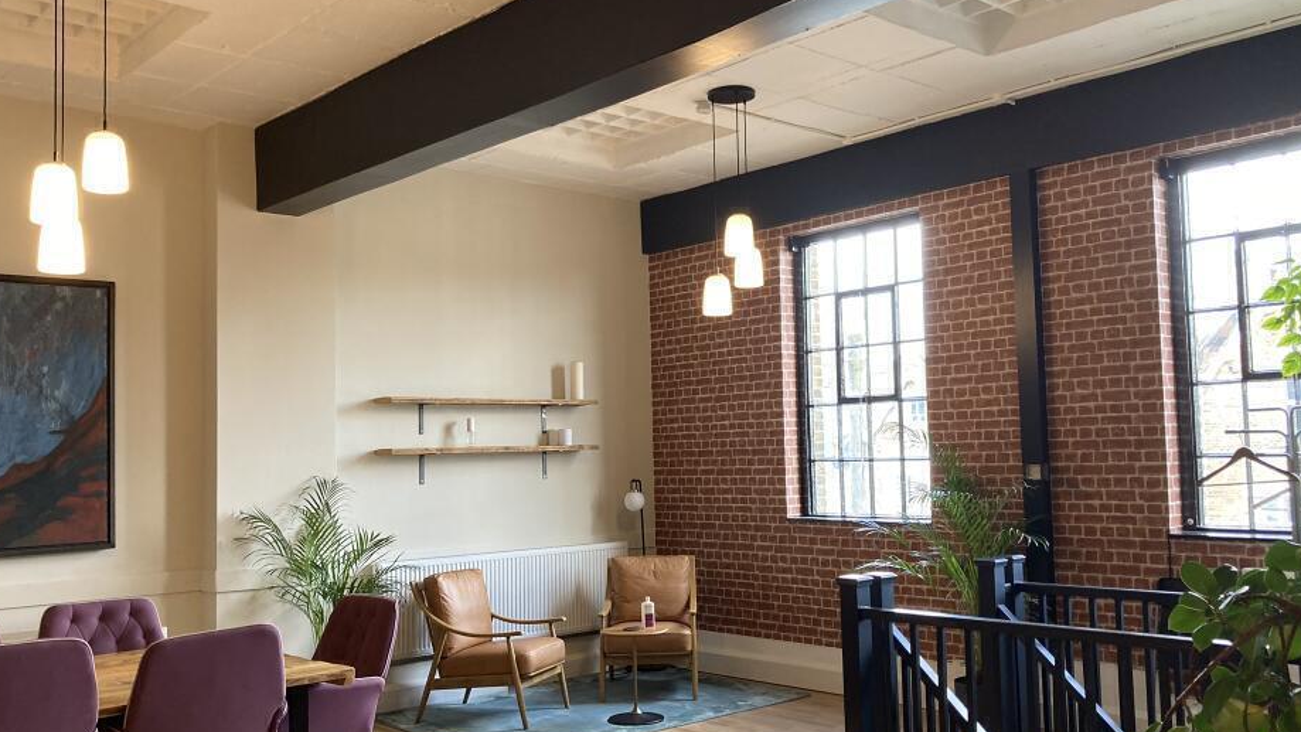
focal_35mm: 34
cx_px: 661
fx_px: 1173
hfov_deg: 58.0
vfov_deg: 34.6
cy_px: 388
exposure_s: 1/50
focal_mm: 3.99
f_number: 1.8
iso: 100
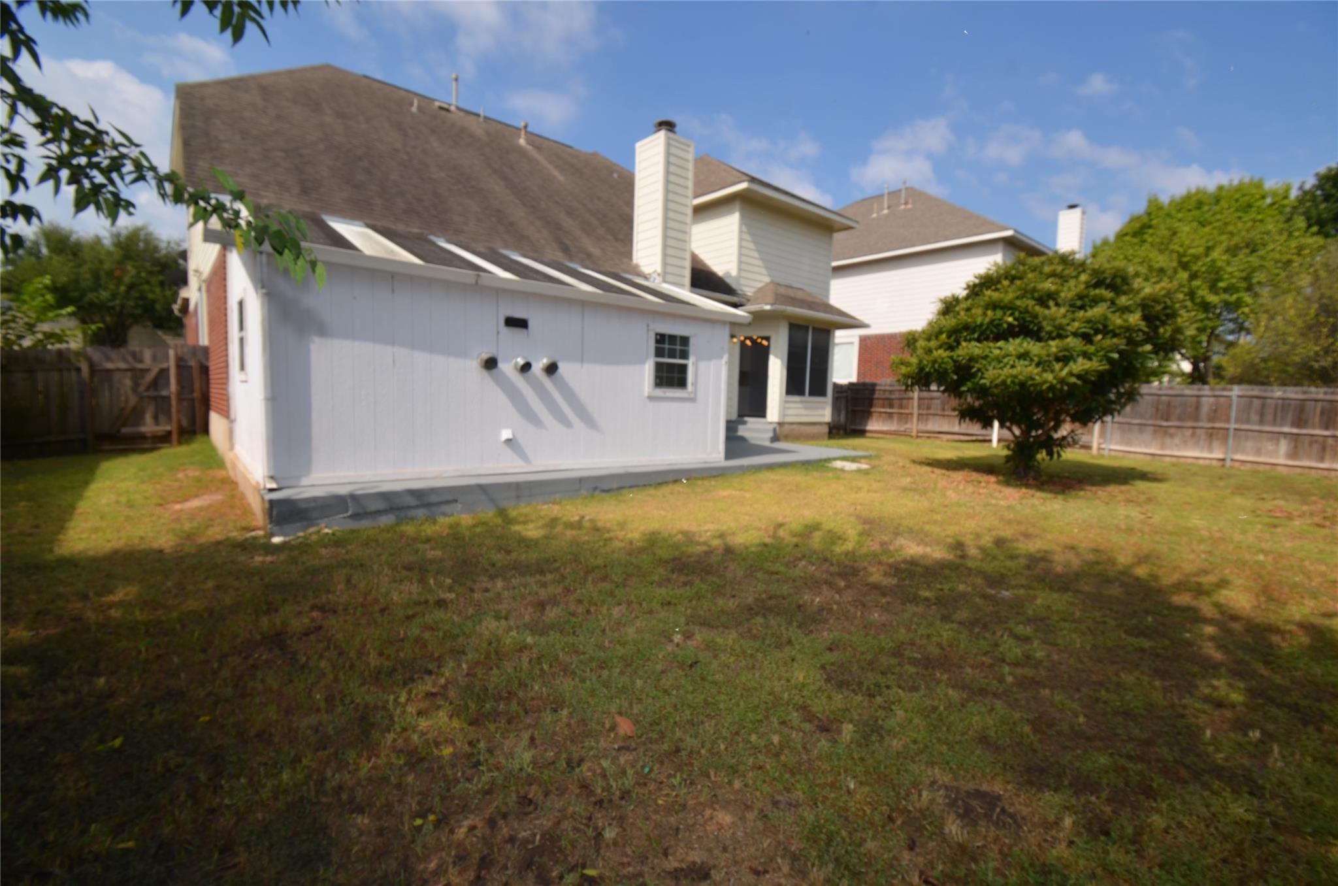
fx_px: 556
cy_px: 443
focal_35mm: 15
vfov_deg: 77.1
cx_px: 669
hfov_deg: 100.5
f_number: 9
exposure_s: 1/250
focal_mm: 10
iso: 100
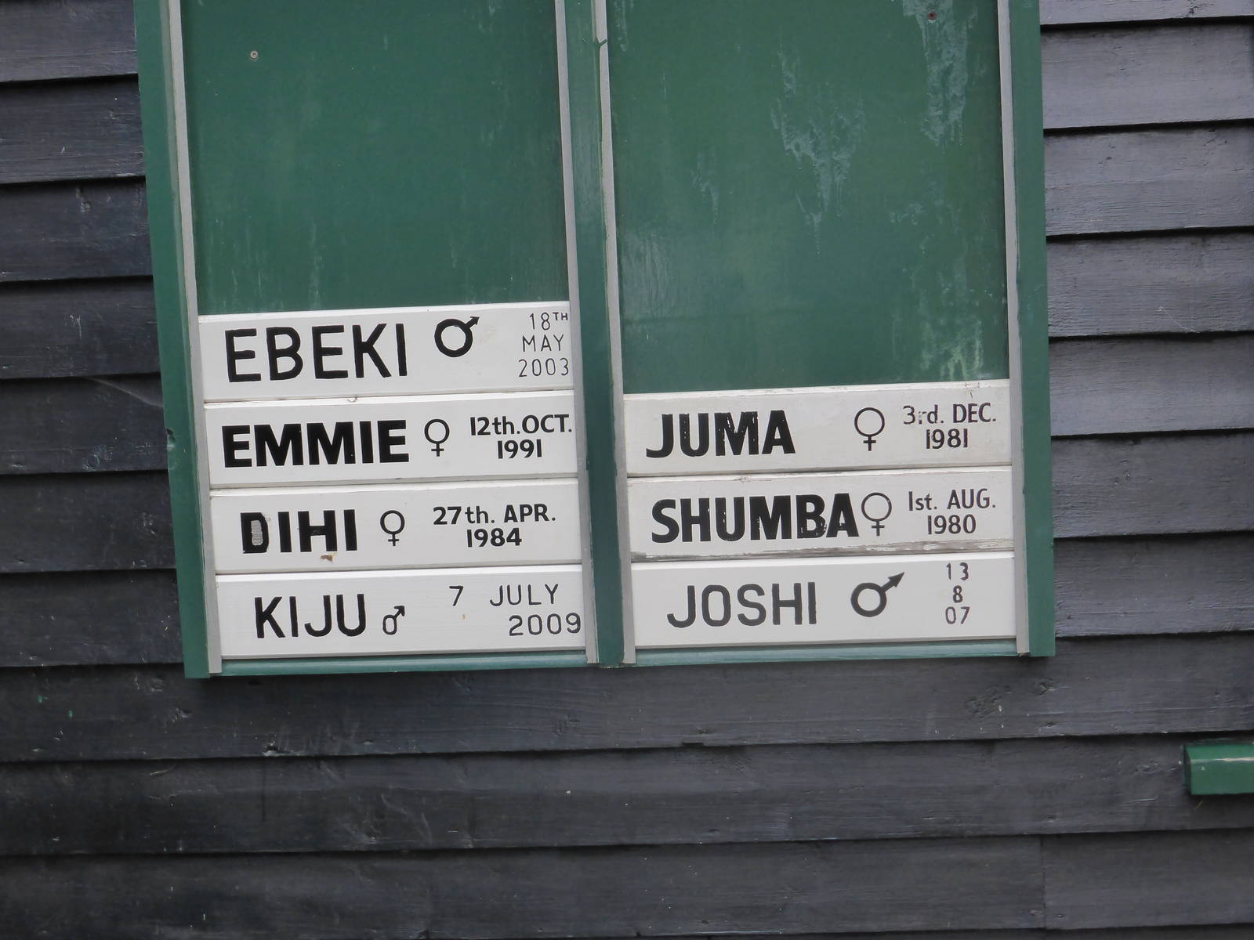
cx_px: 627
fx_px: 2355
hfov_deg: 29.8
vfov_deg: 22.6
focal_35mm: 65
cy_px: 470
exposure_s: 1/200
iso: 200
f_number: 4.8
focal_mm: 11
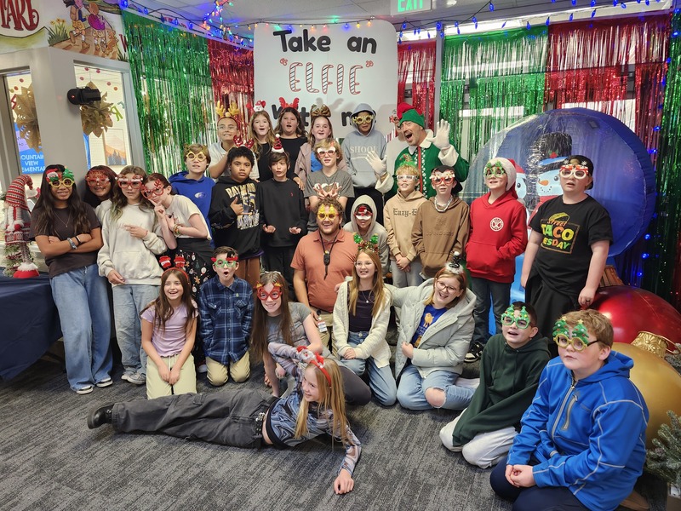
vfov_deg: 58.9
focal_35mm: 23
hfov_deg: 73.9
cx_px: 340
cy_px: 256
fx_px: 452
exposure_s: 1/36.1
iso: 320
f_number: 1.8
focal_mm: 5.54
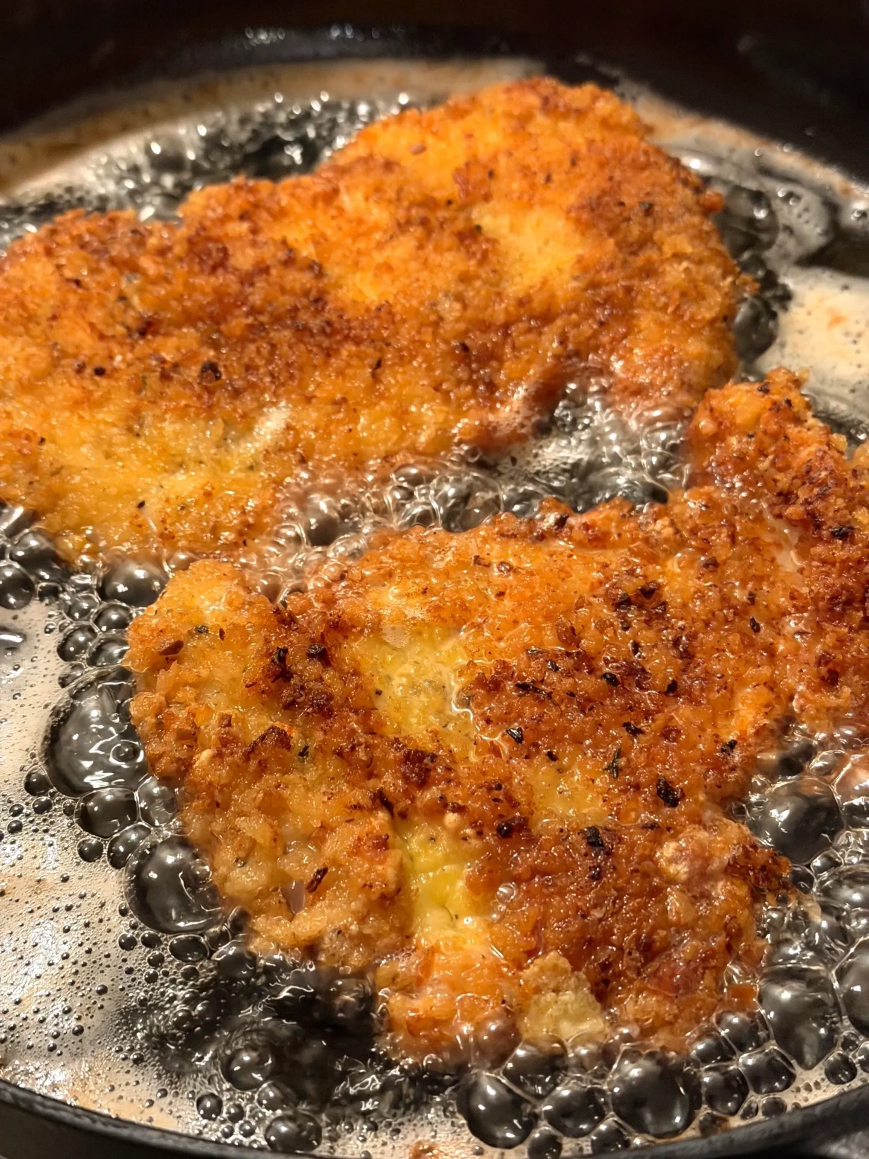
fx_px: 1607
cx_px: 434
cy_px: 580
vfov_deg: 39.7
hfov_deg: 30.3
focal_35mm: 48
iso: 500
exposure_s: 1/30
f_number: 1.78
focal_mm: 6.76
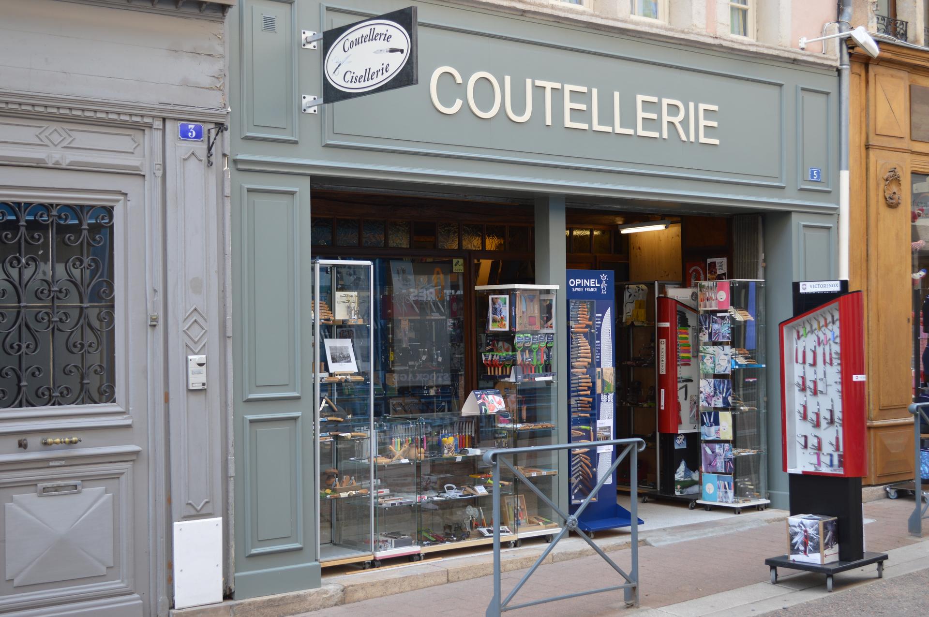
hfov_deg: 37.9
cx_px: 464
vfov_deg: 25.7
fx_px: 1353
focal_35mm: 52
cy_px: 308
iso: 200
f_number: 5.6
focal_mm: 35
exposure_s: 1/125
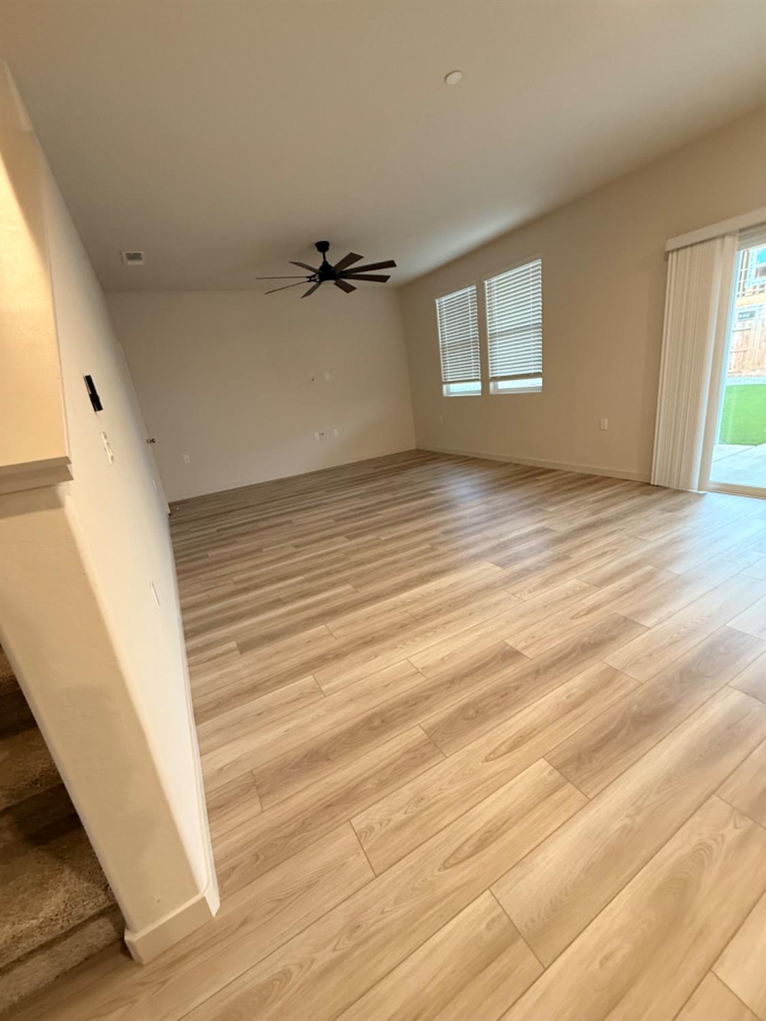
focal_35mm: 14
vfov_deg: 102.1
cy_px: 510
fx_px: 413
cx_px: 383
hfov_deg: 85.7
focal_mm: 2.22
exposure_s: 1/60
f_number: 2.2
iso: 500
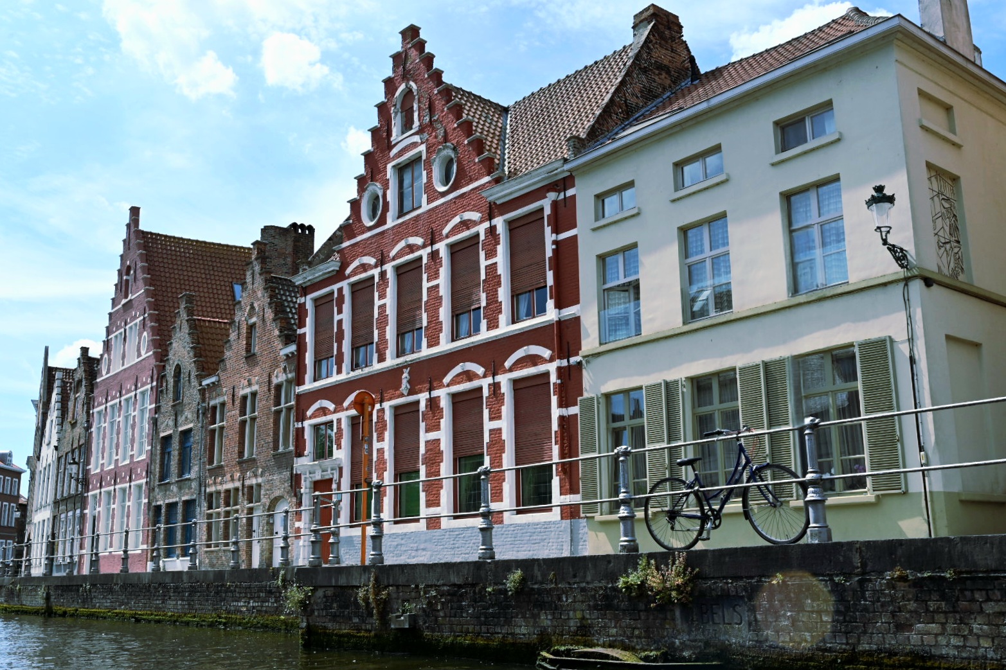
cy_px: 335
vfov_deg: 38.9
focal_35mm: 34
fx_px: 950
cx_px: 503
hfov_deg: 55.8
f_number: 13
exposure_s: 1/500
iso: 400
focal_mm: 34
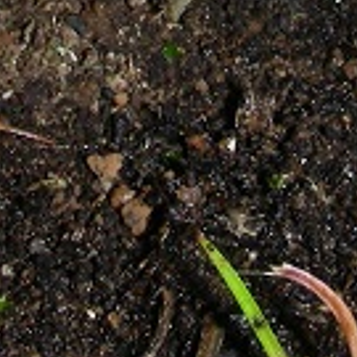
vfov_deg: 9.7
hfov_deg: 10.0
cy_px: -181
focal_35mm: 174
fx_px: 2030
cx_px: 135
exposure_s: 1/60.1
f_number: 6.8
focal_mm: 6.3
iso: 50
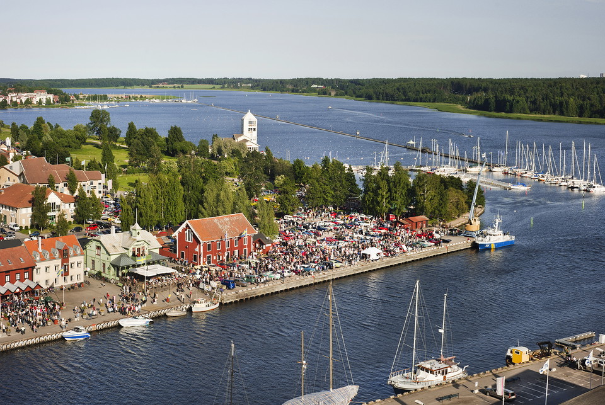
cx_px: 302
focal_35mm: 50
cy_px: 202
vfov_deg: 27.1
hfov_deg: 39.5
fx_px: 841
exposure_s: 1/200
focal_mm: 50
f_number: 10
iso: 400
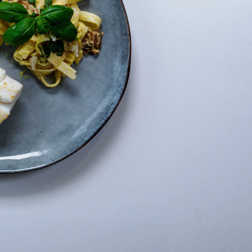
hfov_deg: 21.9
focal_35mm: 76
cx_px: -5
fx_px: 626
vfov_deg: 22.4
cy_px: 45
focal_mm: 19
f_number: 7.1
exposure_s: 1/40
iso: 400
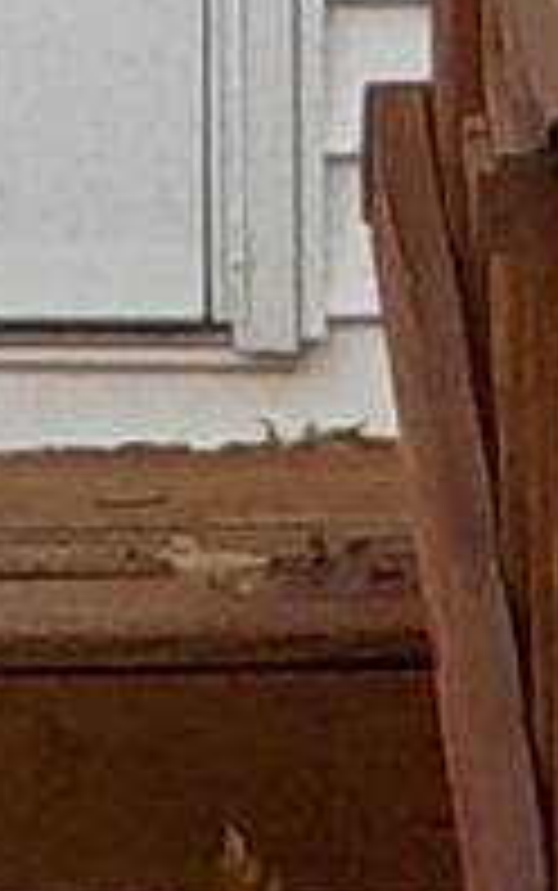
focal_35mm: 329
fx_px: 7994
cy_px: -1030
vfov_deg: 6.2
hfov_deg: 4.0
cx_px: 40
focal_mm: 4.1
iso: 125
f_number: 3.3
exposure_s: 1/640
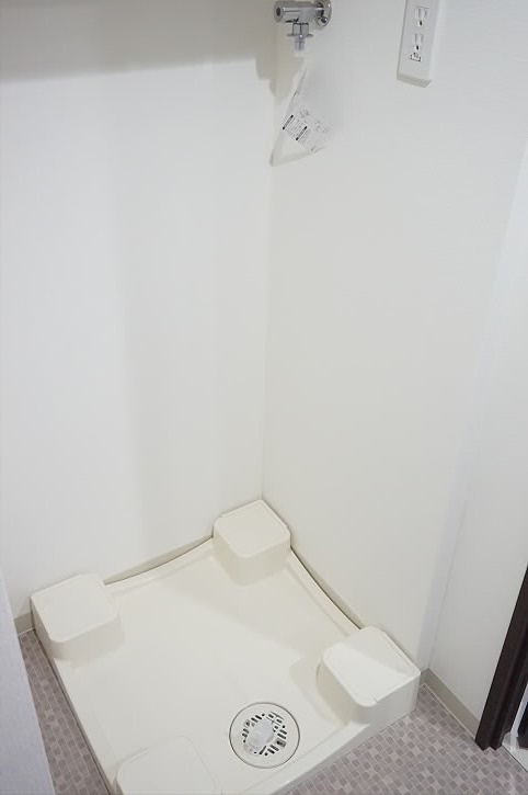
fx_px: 694
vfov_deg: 59.5
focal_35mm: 32
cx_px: 264
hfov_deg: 41.6
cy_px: 398
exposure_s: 1/100
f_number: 4
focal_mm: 21
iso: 3200
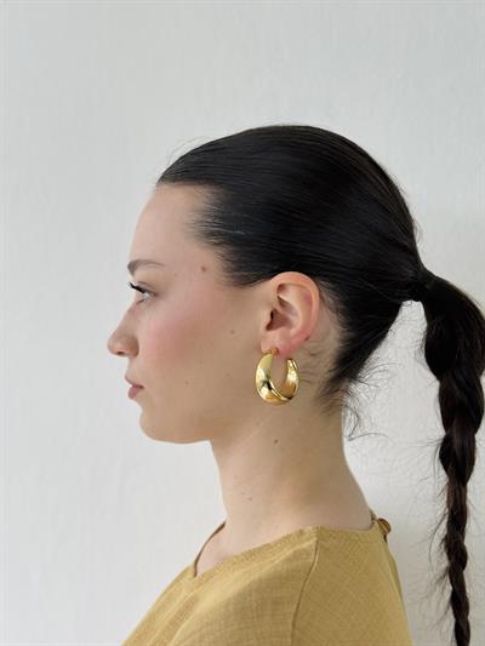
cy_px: 323
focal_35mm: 48
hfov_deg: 30.3
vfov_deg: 39.6
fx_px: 896
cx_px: 242
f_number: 1.78
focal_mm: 6.76
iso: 64
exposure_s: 1/448
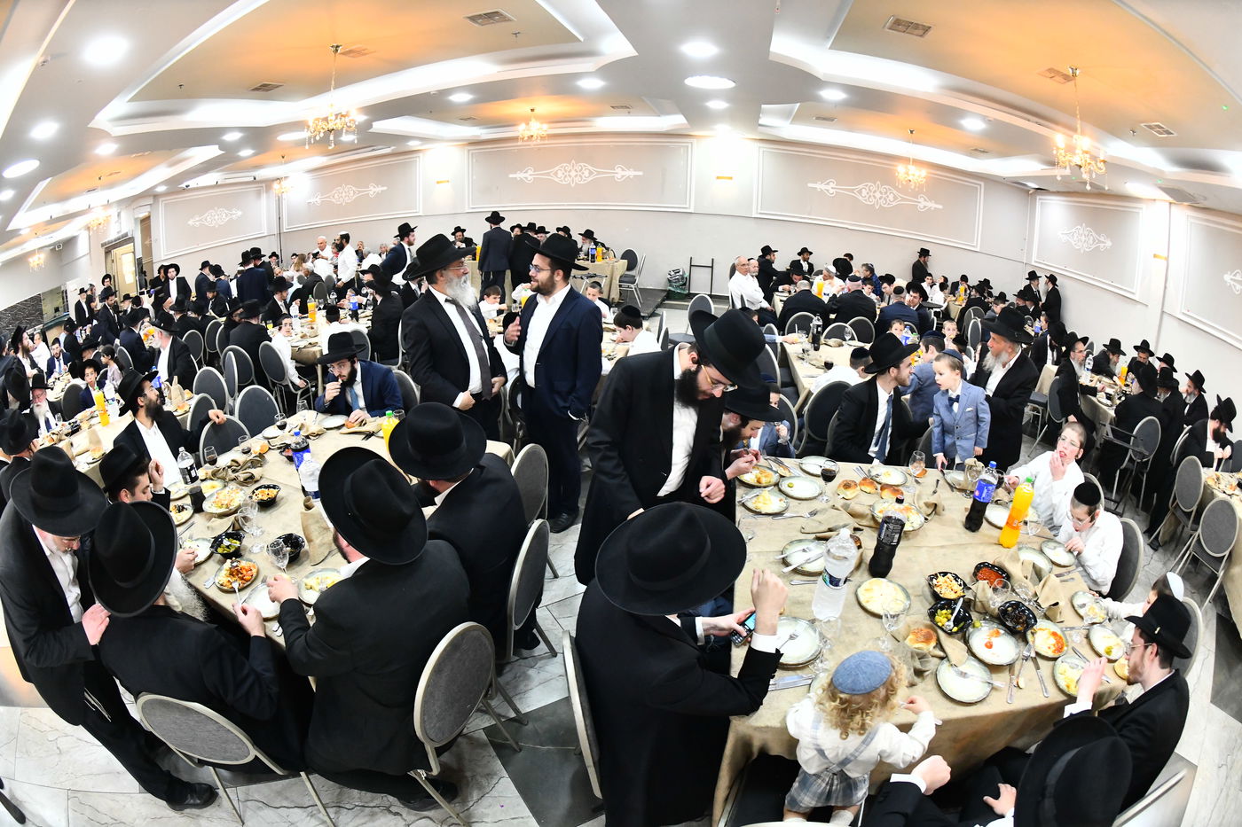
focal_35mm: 16
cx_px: 621
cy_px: 414
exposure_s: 1/125
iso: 3200
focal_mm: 16
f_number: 5.6
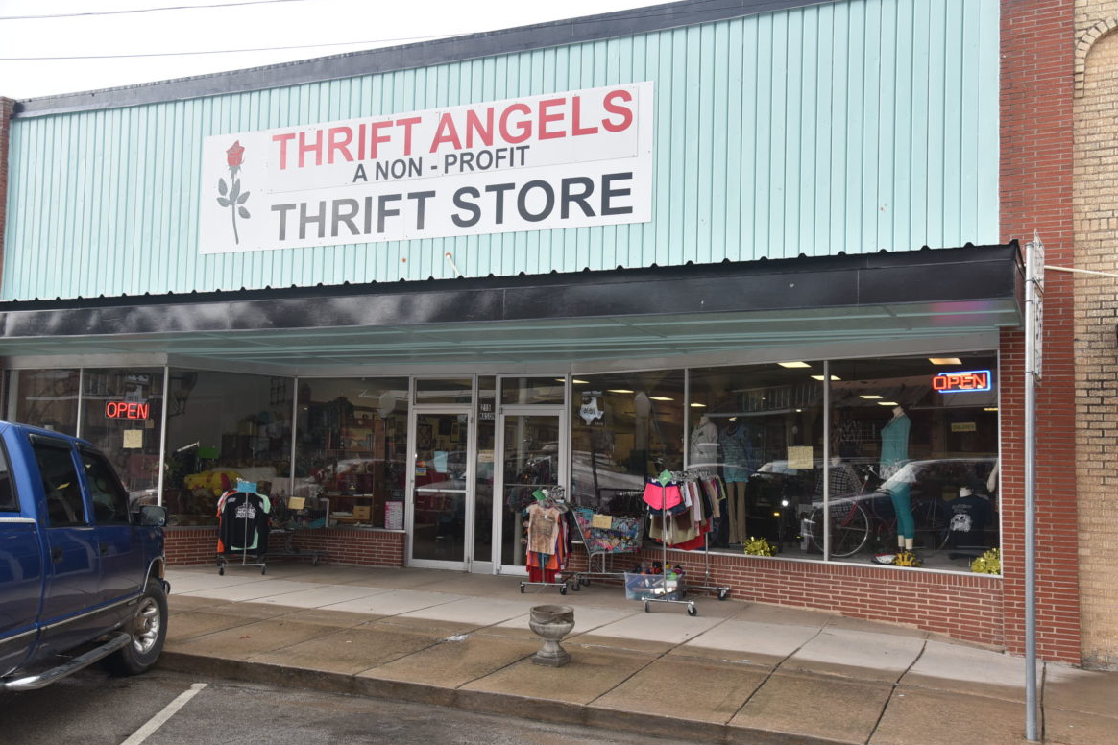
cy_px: 381
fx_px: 1087
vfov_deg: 37.9
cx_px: 574
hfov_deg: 54.4
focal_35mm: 35
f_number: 5.6
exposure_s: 1/125
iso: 720
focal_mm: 34
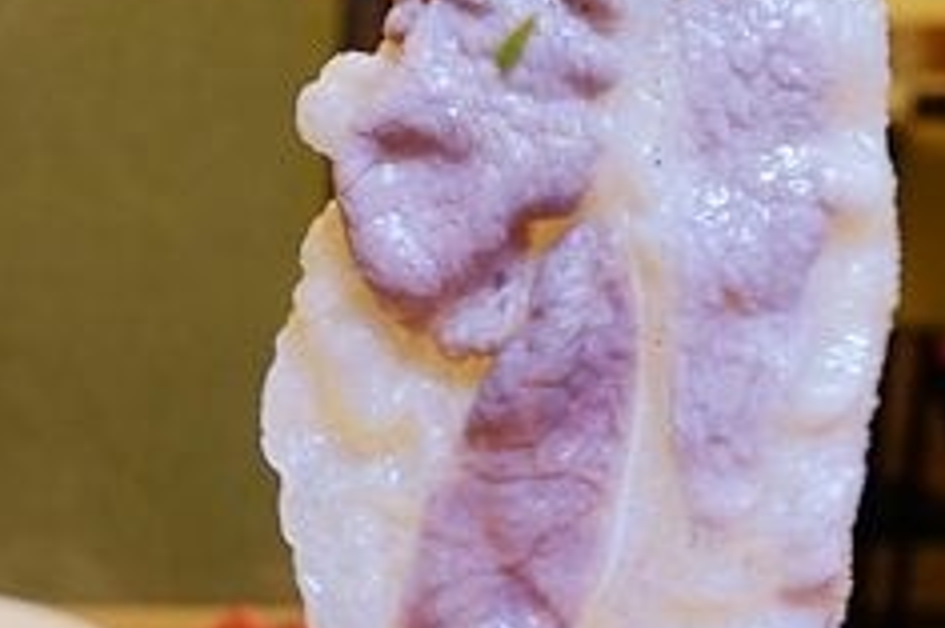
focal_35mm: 66
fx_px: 1731
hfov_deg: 30.5
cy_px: 486
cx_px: 489
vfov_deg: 20.4
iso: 250
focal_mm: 9
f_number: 2.8
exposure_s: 1/30
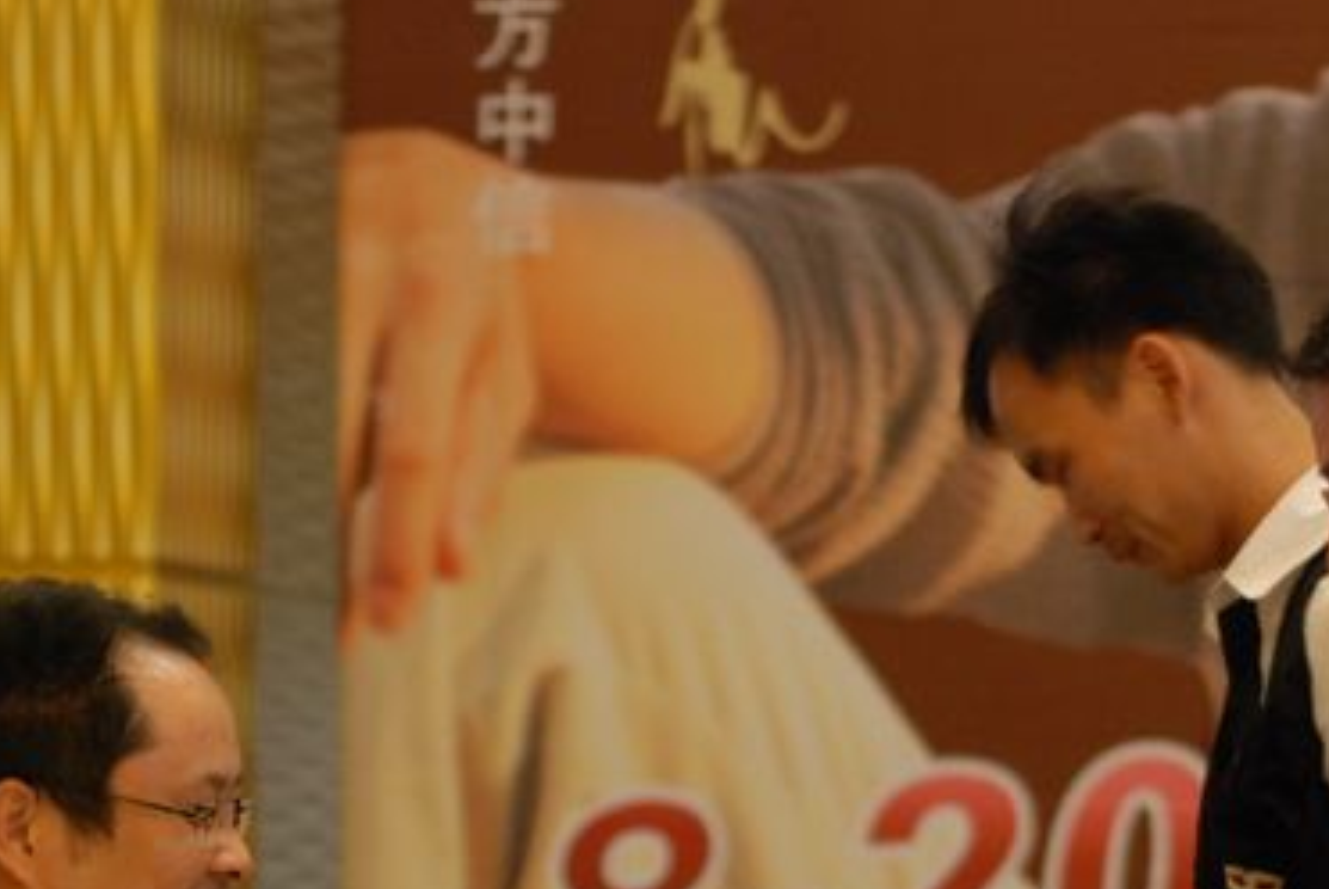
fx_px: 6724
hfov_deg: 11.3
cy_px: 1018
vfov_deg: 7.5
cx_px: 849
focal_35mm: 182
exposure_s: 1/125
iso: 640
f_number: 2.2
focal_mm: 50
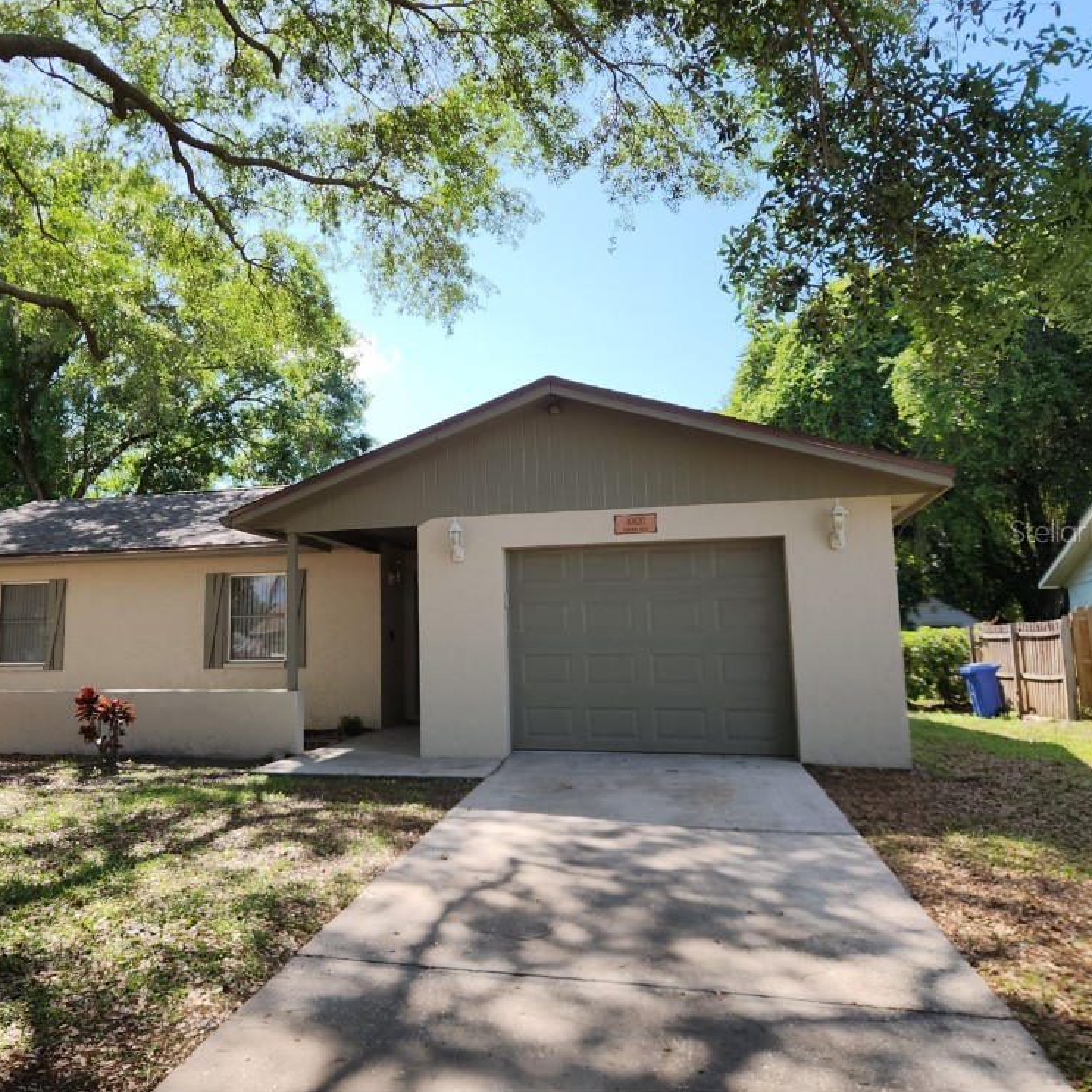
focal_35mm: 28
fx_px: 999
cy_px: 531
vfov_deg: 57.3
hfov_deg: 56.5
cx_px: 395
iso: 20
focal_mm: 5.4
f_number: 1.8
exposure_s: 1/719
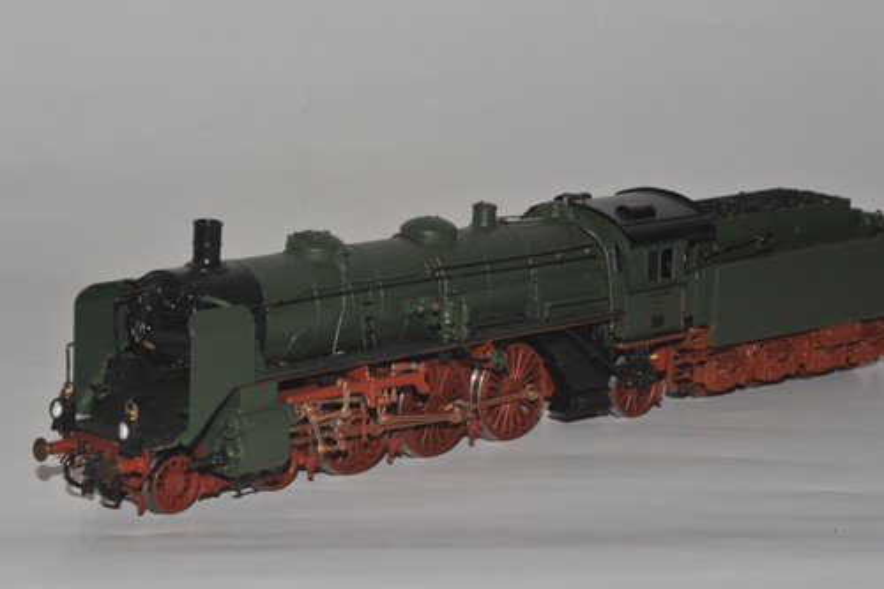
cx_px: 442
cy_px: 294
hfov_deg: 15.8
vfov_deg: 10.5
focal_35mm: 130
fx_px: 3191
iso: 800
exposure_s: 1/250
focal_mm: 130
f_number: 32
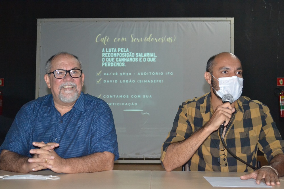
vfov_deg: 25.7
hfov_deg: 37.9
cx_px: 142
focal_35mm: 52
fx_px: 414
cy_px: 94
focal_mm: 35
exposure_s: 1/60
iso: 3200
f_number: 5
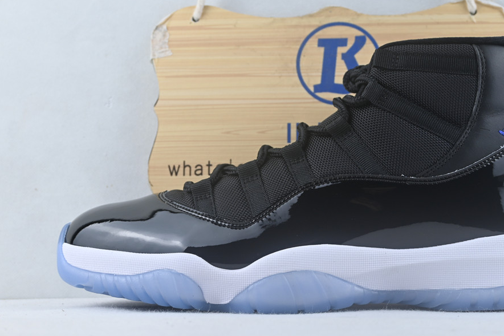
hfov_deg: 34.9
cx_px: 319
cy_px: 193
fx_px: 798
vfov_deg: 23.7
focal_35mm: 57
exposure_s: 1/60
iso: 100
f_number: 4.5
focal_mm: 28
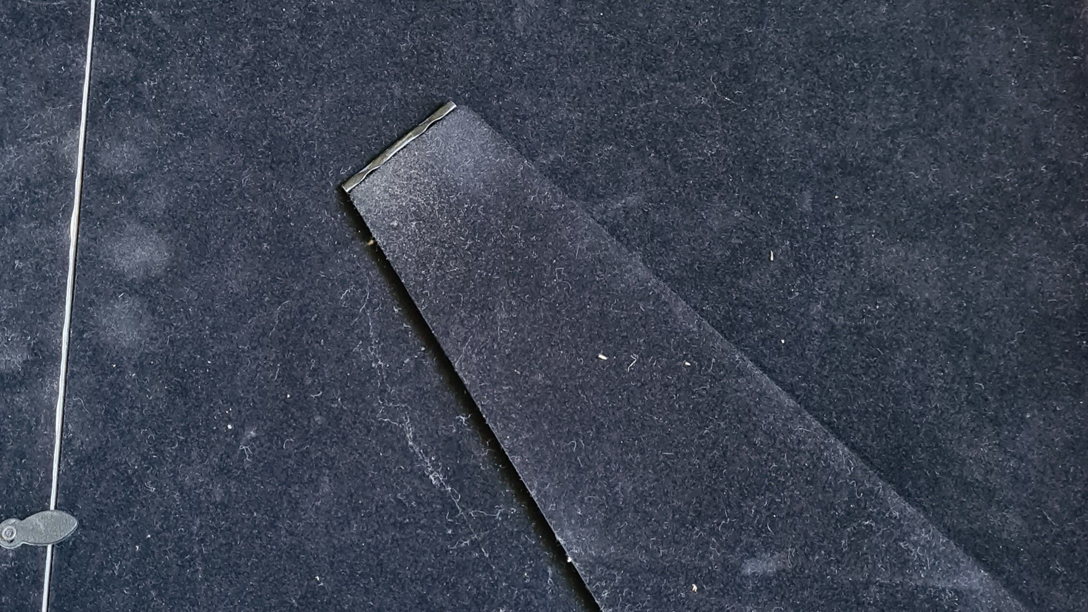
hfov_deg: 40.5
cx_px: 453
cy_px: 363
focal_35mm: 51
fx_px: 1471
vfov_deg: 23.5
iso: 800
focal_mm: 5.4
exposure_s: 1/50
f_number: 1.8
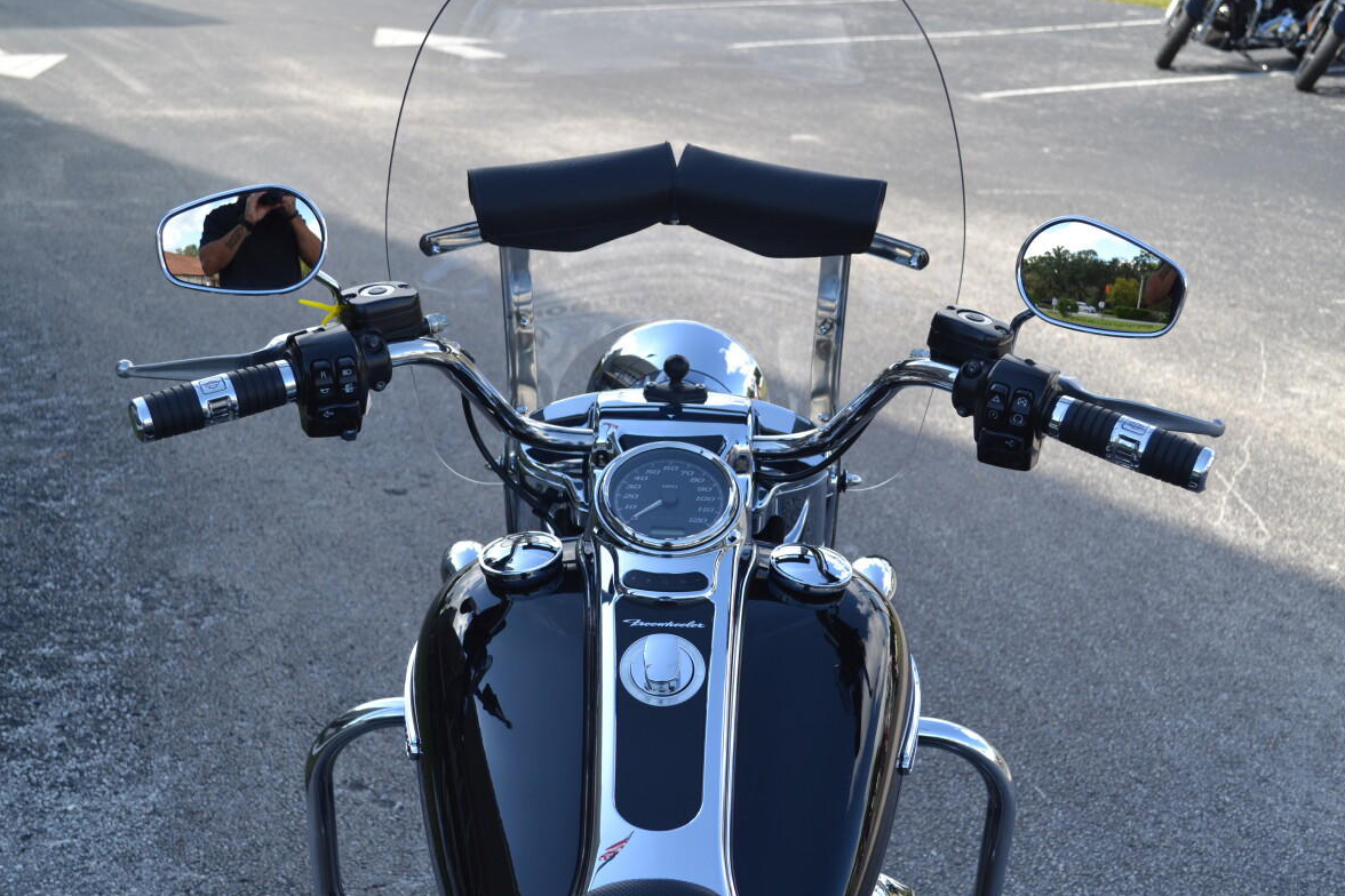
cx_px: 676
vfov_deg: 27.5
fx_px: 1831
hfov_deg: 40.3
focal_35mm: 49
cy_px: 454
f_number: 6.3
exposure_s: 1/160
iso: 100
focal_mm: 32
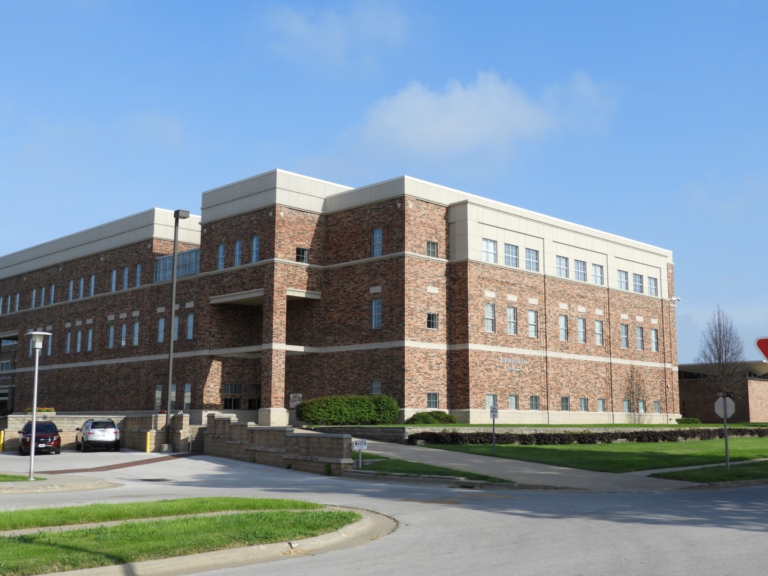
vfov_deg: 36.0
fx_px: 887
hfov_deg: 46.8
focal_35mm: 40
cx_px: 384
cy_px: 288
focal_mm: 7.2
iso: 100
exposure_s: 1/800
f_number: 3.8
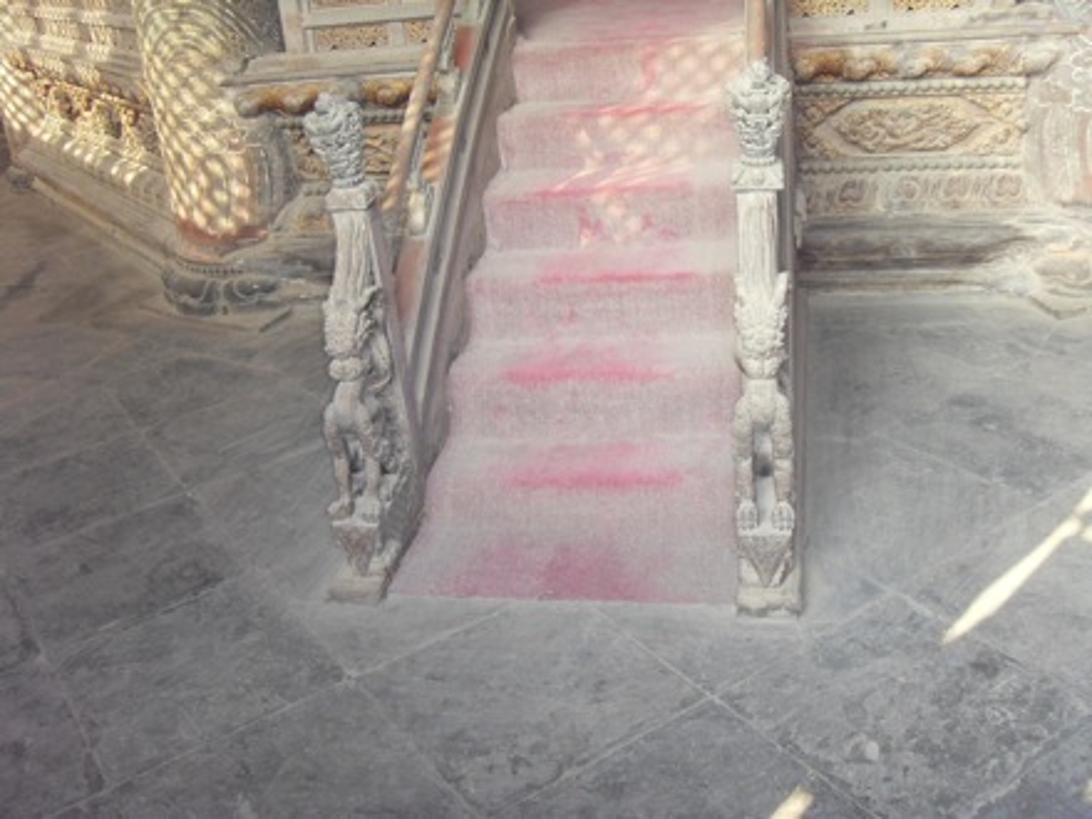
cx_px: 546
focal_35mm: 39
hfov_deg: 47.9
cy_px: 410
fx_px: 1230
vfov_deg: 36.8
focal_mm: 6.6
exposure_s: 1/45
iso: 240
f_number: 3.5
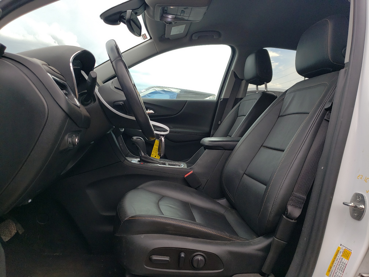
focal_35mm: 26
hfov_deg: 67.3
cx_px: 184
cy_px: 138
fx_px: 277
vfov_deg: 53.1
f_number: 1.5
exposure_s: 1/909
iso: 50
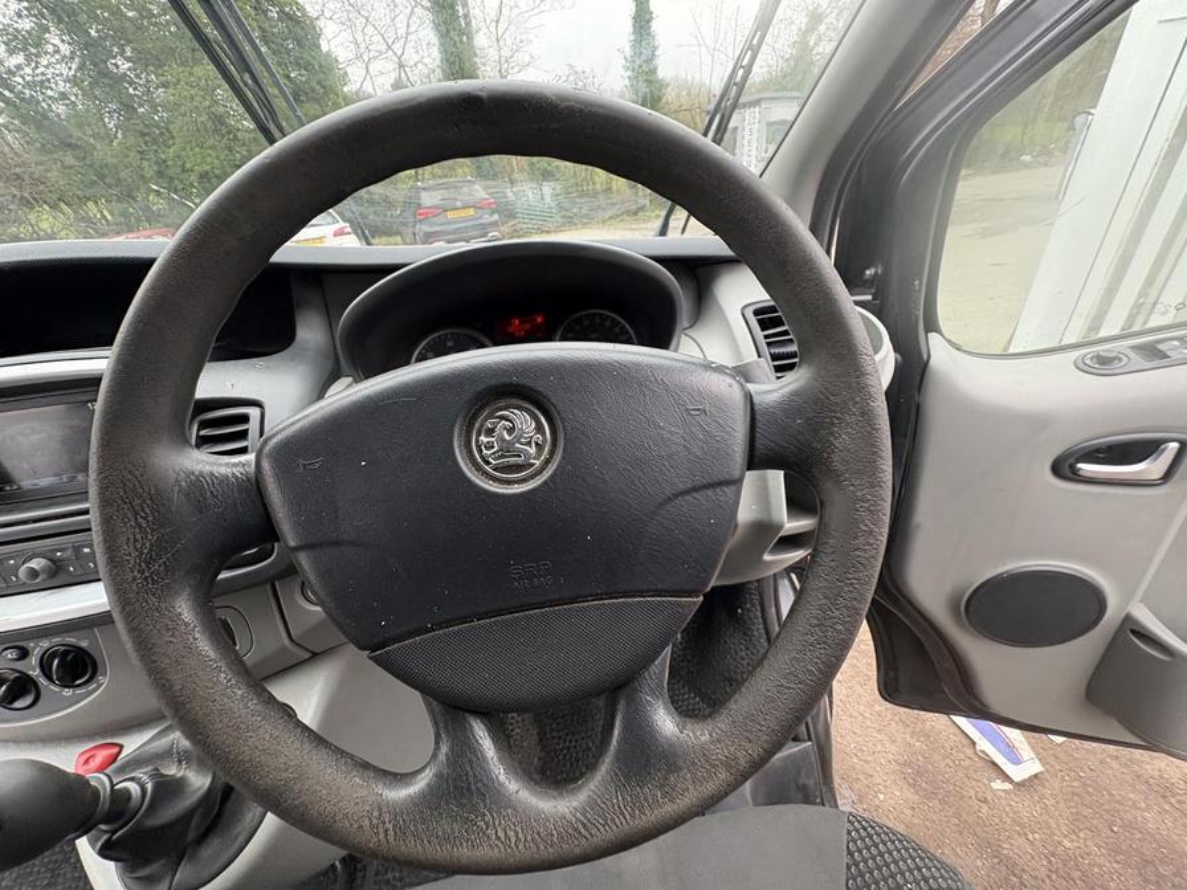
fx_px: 480
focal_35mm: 14
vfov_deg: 85.7
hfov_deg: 102.1
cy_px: 445
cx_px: 594
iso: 125
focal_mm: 2.22
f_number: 2.2
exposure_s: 1/130
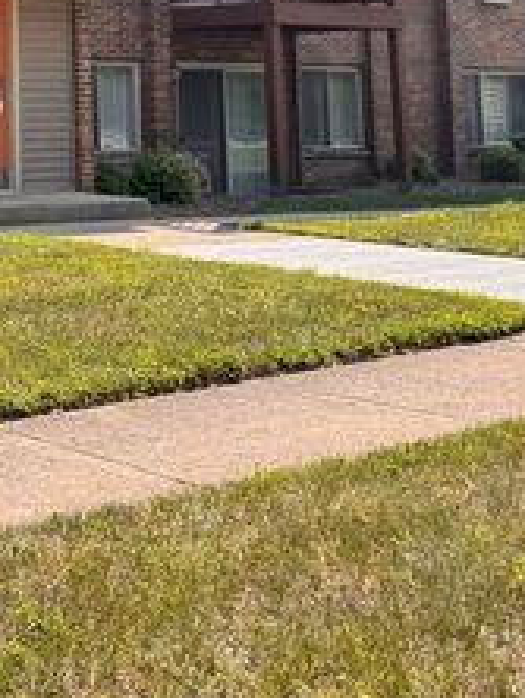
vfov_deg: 25.0
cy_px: -80
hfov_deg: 19.2
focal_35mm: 72
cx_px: -119
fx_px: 1453
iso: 80
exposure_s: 1/1721
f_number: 1.78
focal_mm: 6.76
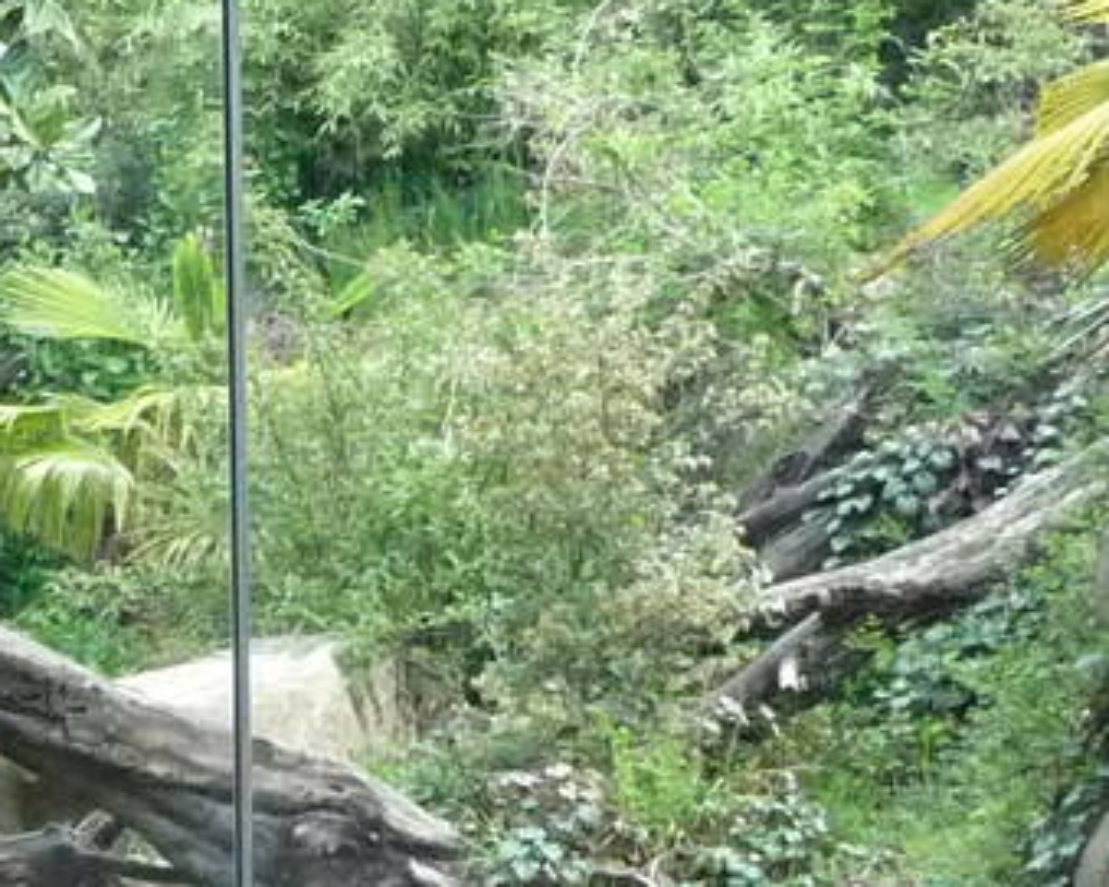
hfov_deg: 14.2
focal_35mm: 129
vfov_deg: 12.0
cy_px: 350
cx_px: -402
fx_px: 4233
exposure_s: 1/200
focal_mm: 4.7
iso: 400
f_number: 3.3
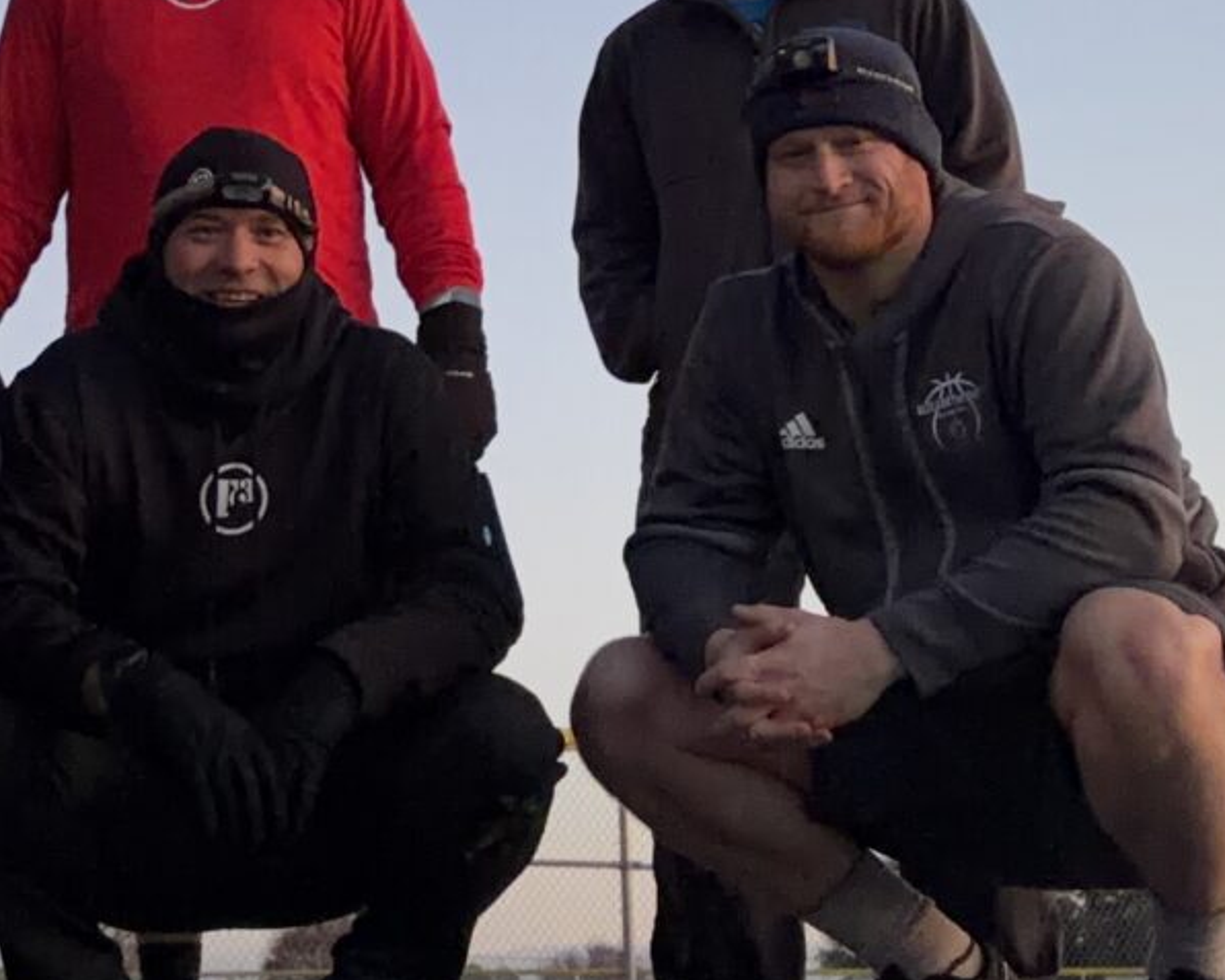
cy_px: -76
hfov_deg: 17.5
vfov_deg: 13.9
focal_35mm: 109
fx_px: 3952
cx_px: 228
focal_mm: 5.96
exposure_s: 1/33
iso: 640
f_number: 1.6
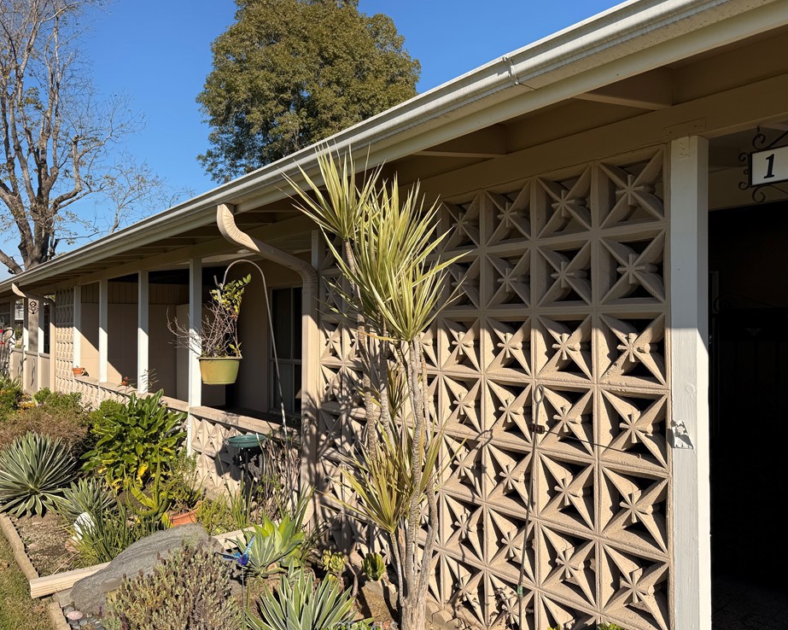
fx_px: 606
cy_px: 314
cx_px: 376
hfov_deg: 66.0
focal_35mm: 26
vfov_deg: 54.9
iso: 80
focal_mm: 6.76
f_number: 1.78
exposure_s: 1/4673
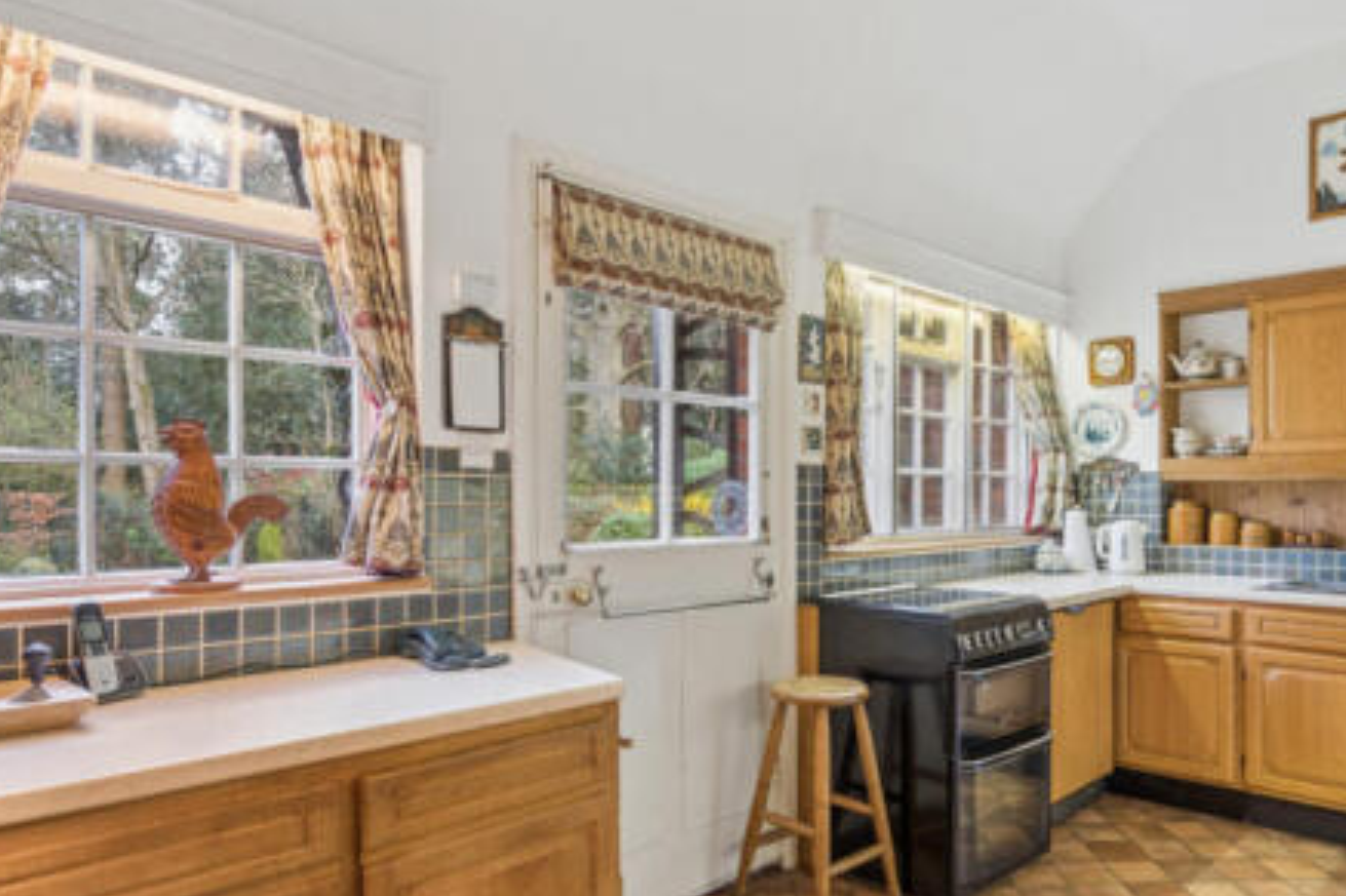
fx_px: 897
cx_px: 793
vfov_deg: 53.1
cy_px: 466
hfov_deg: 73.1
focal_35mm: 24
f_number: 5.6
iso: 640
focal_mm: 16
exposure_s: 1/25
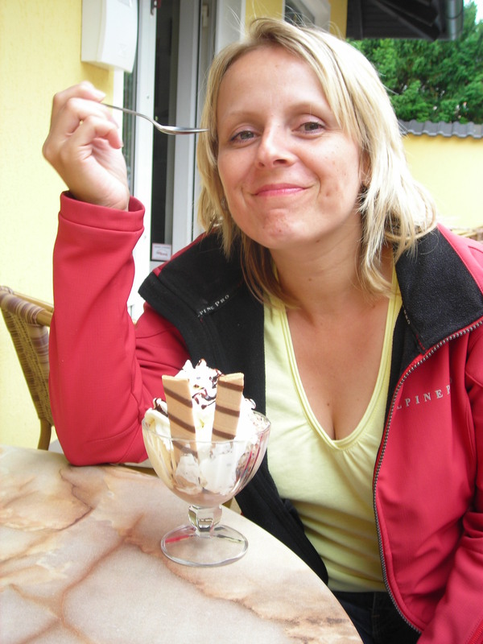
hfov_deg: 35.1
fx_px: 763
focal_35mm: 41
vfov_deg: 45.8
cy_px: 322
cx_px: 242
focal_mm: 6.8
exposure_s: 1/34.8
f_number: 3.3
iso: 50
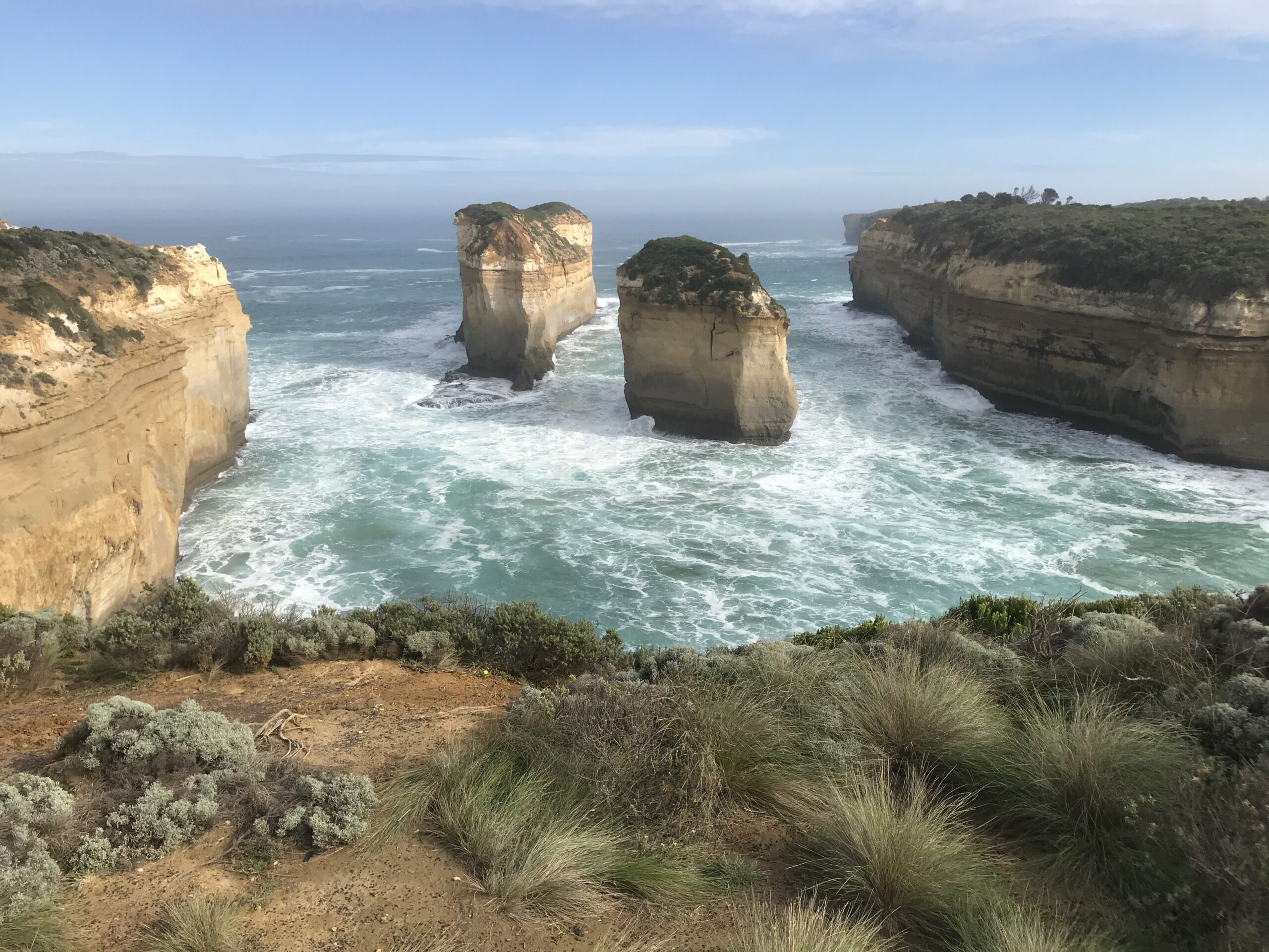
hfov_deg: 63.4
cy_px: 476
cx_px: 634
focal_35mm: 28
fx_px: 1026
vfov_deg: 49.7
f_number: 1.8
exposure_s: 1/2817
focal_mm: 3.99
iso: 20
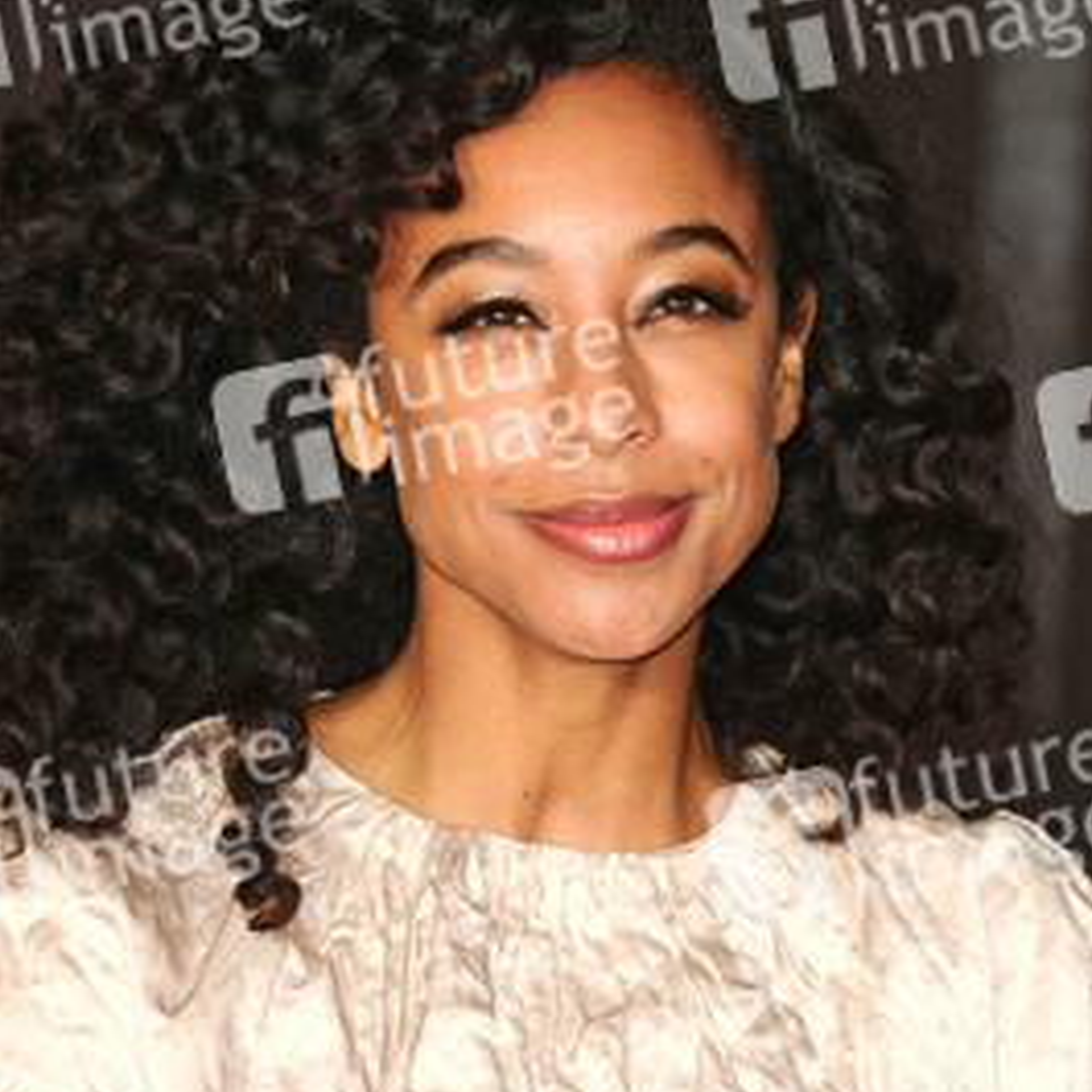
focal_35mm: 318
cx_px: 546
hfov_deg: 5.5
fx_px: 11337
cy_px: 622
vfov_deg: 5.5
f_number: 4.5
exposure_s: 1/200
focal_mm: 165
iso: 320
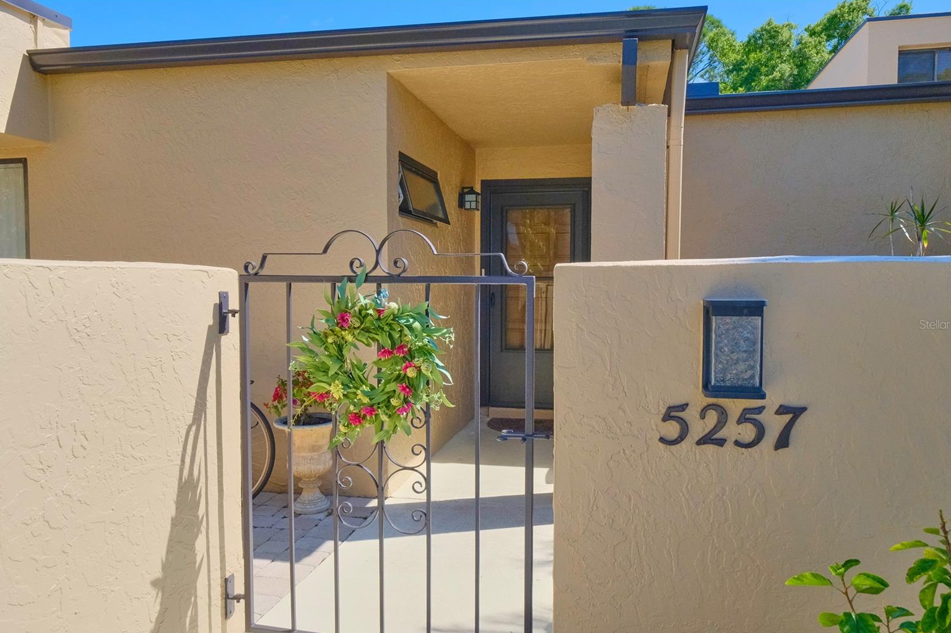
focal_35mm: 25
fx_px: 660
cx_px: 479
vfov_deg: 51.3
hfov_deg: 71.5
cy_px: 324
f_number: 8
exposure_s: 1/1600
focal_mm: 16
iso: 1600
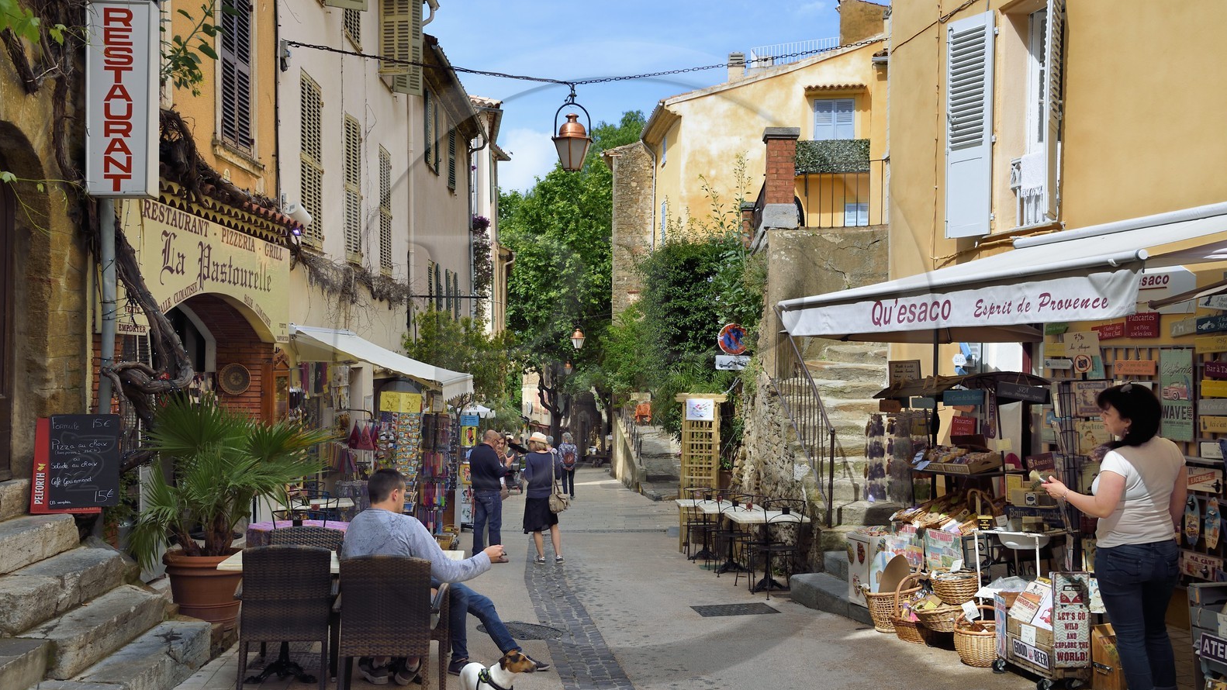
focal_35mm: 36
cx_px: 617
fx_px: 1171
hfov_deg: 55.3
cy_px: 363
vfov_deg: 32.8
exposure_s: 1/250
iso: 200
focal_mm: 34
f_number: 10
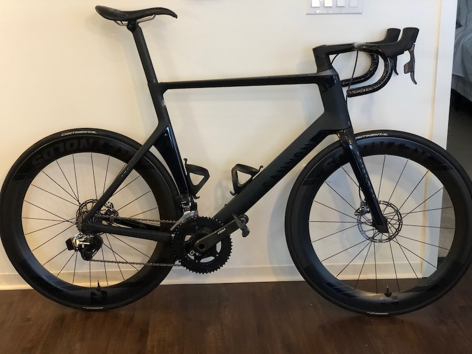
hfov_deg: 36.8
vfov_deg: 28.0
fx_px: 709
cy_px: 177
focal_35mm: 52
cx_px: 236
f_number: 2.4
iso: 160
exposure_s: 1/17
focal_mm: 6
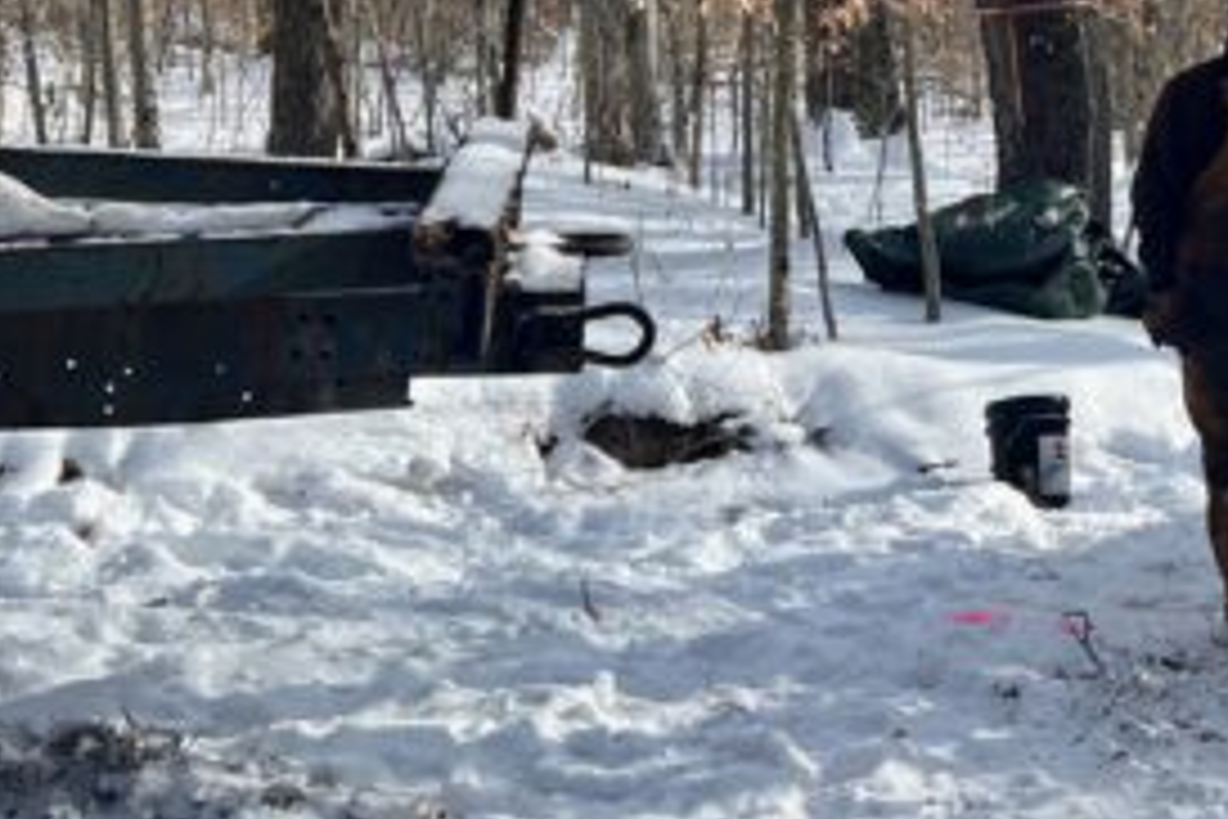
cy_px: -72
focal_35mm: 66
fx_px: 2251
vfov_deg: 19.8
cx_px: 1338
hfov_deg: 27.9
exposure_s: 1/2299
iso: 50
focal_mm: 5.7
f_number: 1.5
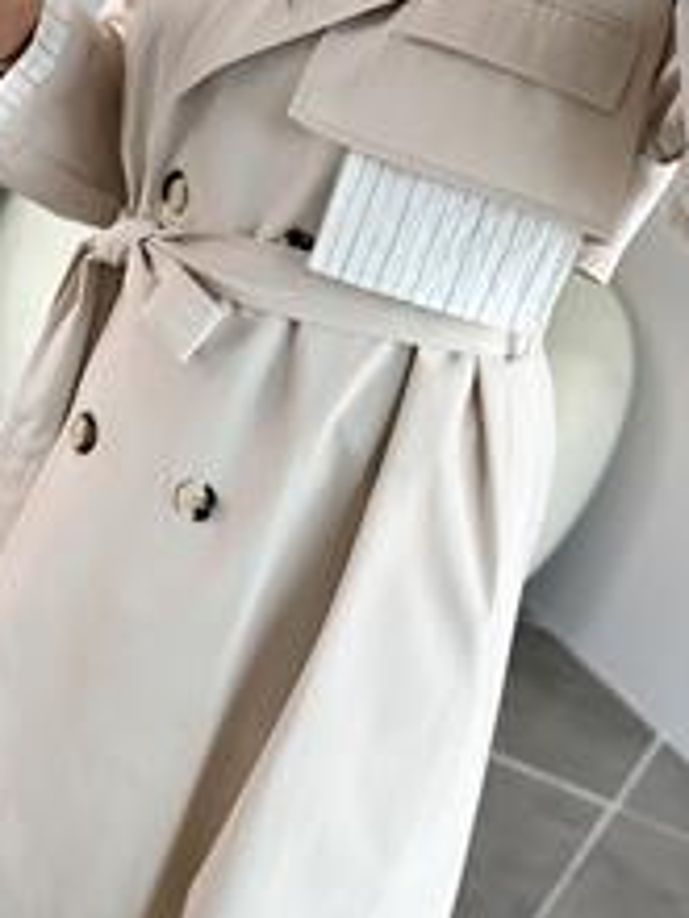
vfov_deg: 21.7
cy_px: 615
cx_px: 67
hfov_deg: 16.2
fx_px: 2388
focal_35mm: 90
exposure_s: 1/285
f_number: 1.78
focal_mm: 6.86
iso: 80
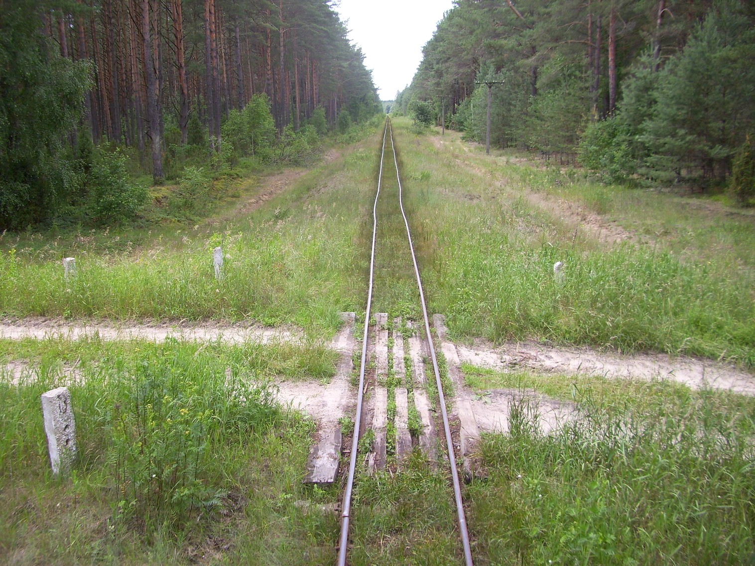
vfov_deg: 41.8
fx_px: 742
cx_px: 378
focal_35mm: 34
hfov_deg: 54.0
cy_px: 283
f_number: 2.9
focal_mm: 5.7
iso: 80
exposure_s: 1/320
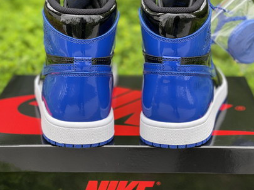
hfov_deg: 24.7
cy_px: 83
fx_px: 579
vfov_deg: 18.6
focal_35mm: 79
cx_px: 132
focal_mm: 7.5
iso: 64
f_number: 2.2
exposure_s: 1/121
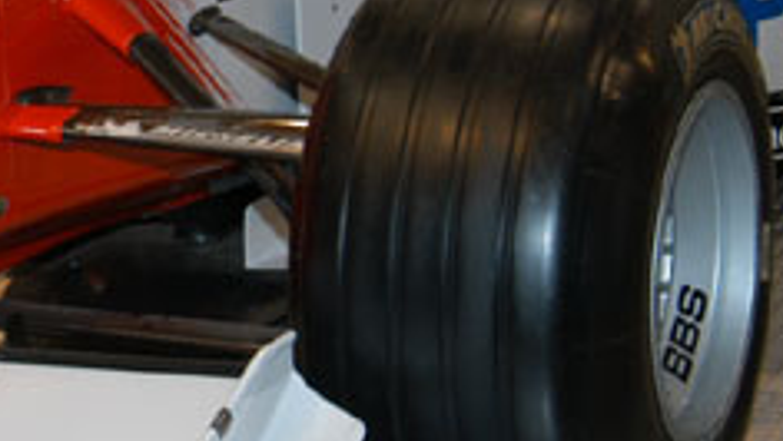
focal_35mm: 108
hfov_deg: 19.5
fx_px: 2243
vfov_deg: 11.2
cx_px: 124
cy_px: 76
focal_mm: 24
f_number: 5
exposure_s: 1/60
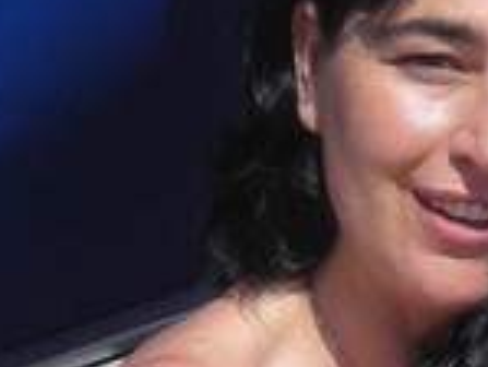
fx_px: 4543
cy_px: 534
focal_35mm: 322
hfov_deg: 6.1
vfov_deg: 4.6
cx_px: 554
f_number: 6.9
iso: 50
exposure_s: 1/196
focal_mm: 7.8
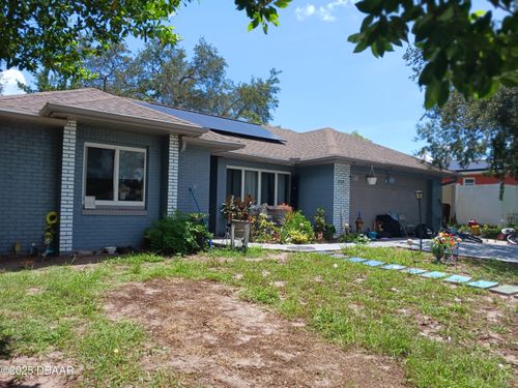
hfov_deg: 65.3
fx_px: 404
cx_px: 259
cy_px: 194
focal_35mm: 27
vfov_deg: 51.4
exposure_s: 1/201
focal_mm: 4
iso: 20
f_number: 1.8
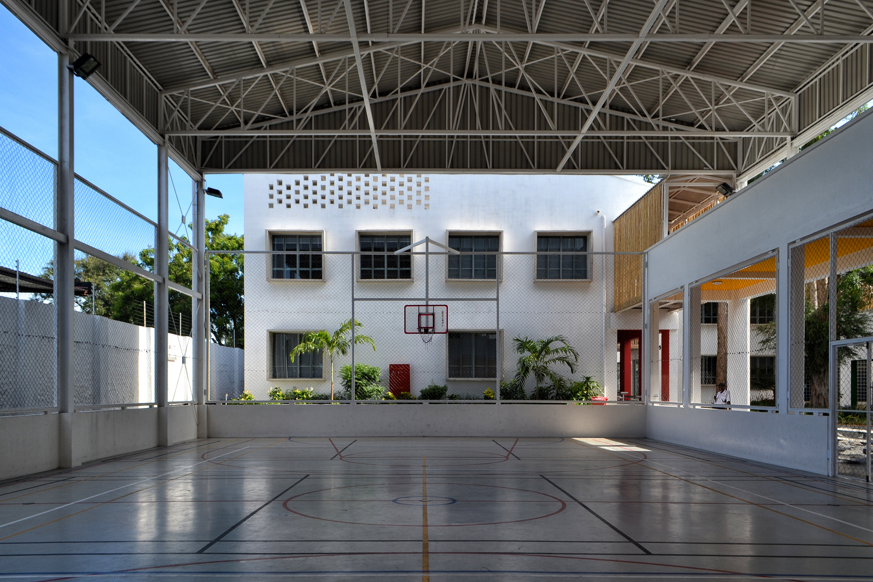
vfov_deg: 47.9
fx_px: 655
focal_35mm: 27
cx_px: 436
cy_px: 291
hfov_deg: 67.4
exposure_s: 1/60
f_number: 11
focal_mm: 18
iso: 100
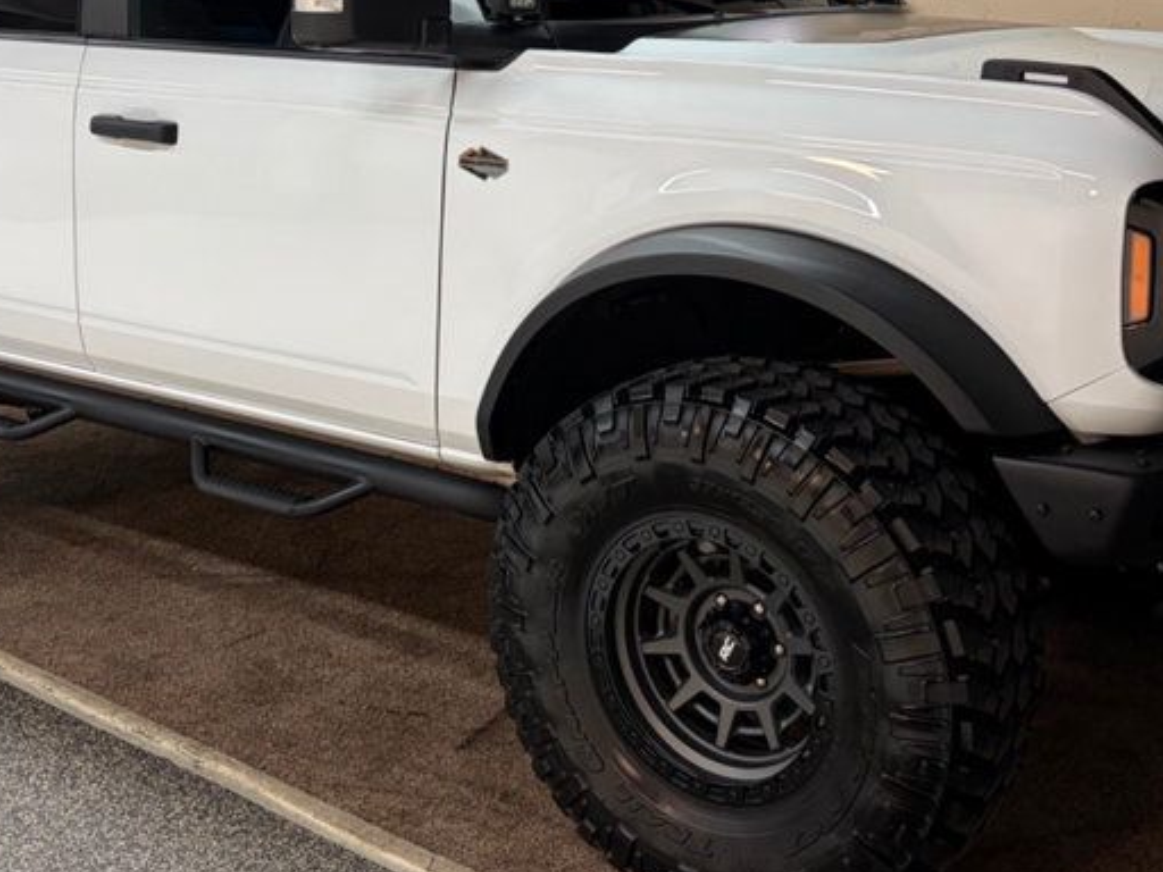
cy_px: 229
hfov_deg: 36.8
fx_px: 1747
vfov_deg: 27.7
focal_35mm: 52
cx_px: 511
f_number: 1.6
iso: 125
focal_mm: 5.96
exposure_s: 1/60
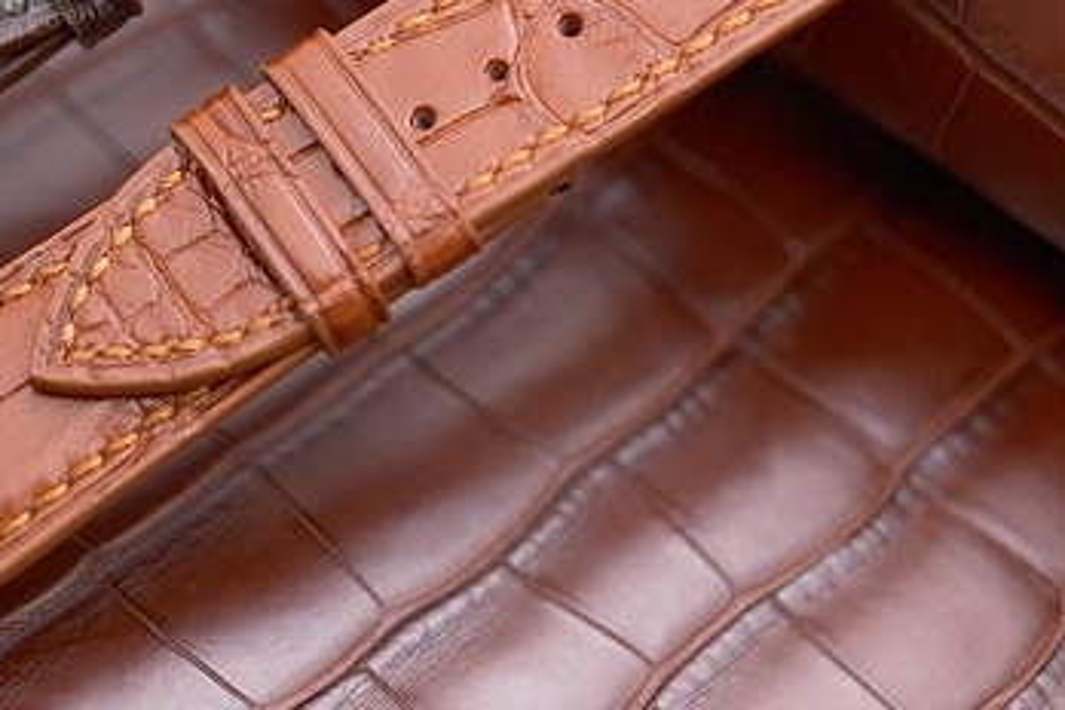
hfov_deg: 14.0
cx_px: 416
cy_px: -32
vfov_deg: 9.3
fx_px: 4348
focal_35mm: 147
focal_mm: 33
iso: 160
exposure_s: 1/220
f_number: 1.4
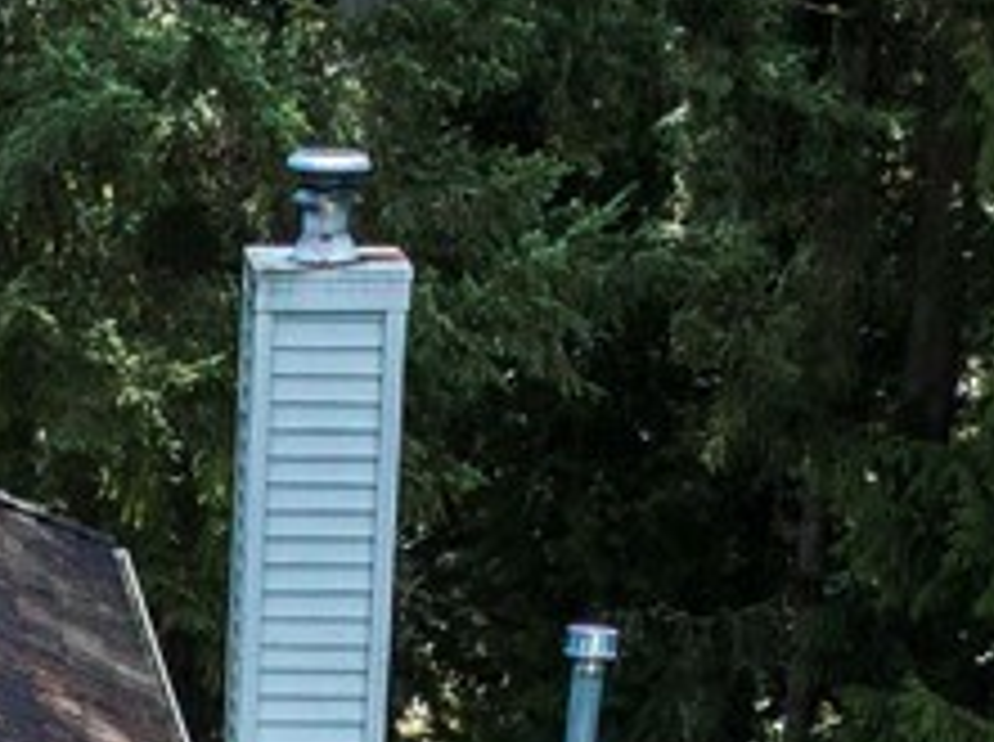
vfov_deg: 7.3
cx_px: -236
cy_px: 2424
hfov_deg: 11.1
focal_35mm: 174
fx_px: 4988
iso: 100
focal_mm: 12.29
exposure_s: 1/50
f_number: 7.1
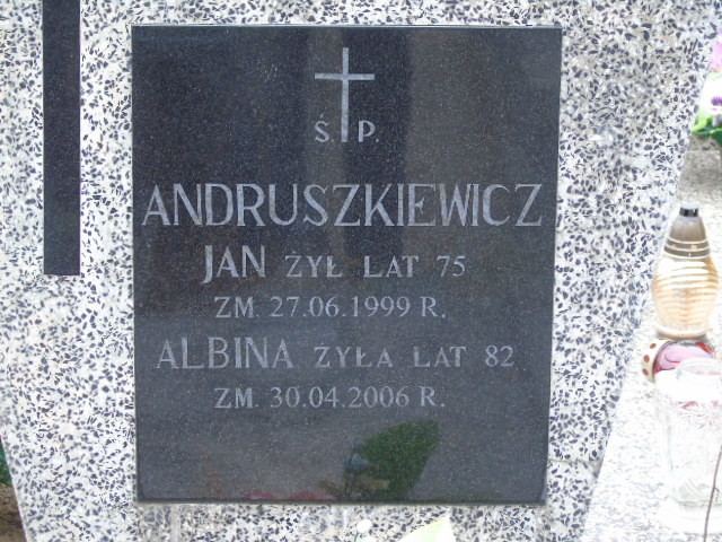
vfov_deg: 12.0
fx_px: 2586
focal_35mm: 124
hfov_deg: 15.9
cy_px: 271
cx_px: 361
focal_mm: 22
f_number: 4.6
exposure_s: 1/30
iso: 100
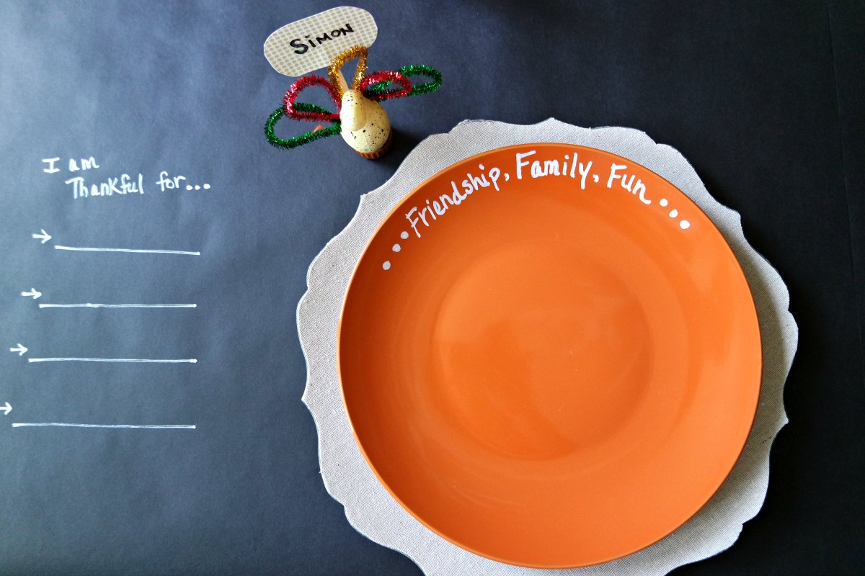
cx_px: 432
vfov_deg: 53.1
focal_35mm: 24
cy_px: 288
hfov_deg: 73.7
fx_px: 577
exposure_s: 1/30
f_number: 3.5
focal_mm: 16
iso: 800
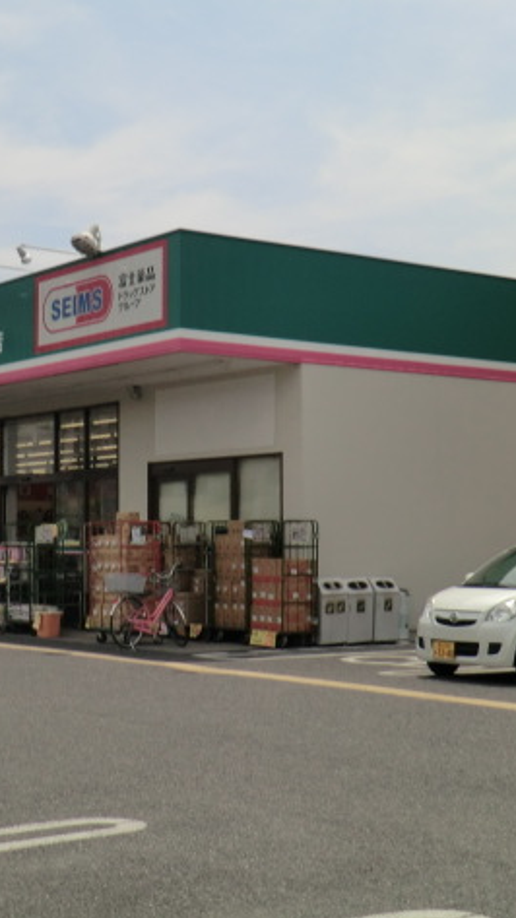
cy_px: 464
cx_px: 196
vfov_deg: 35.4
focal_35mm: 59
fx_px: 1435
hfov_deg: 20.3
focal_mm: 7.1
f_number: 8.8
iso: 80
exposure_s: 1/250
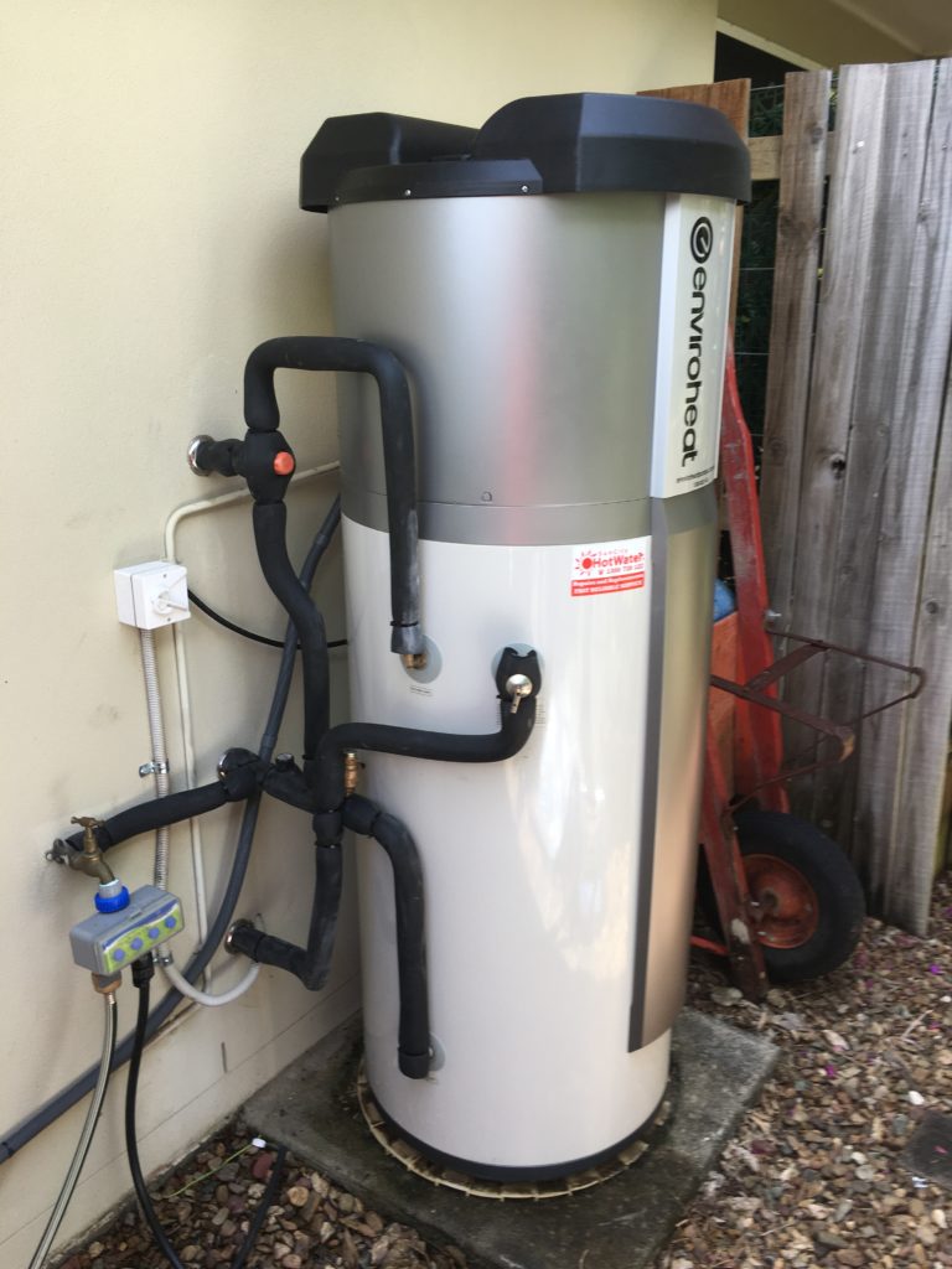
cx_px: 476
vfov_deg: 61.7
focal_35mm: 29
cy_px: 634
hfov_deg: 48.2
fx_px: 1063
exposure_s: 1/105
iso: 25
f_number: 2.2
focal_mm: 4.15
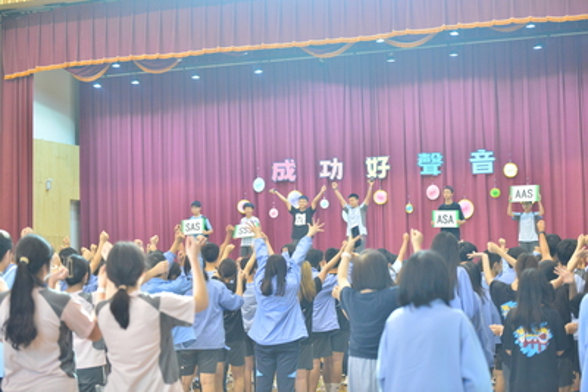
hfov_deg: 28.8
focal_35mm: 70
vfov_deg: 19.5
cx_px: 294
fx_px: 1144
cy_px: 196
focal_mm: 70
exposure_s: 1/200
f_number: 2.8
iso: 3200
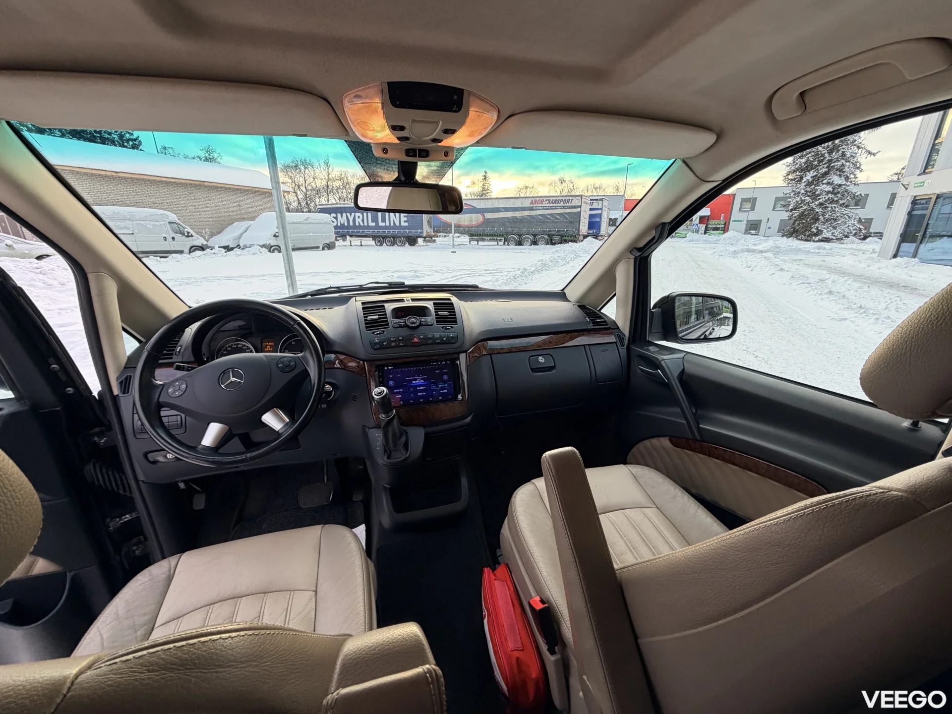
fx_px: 385
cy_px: 357
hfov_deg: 102.1
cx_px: 476
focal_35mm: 14
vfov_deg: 85.7
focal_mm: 2.22
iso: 64
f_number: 2.2
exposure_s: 1/121
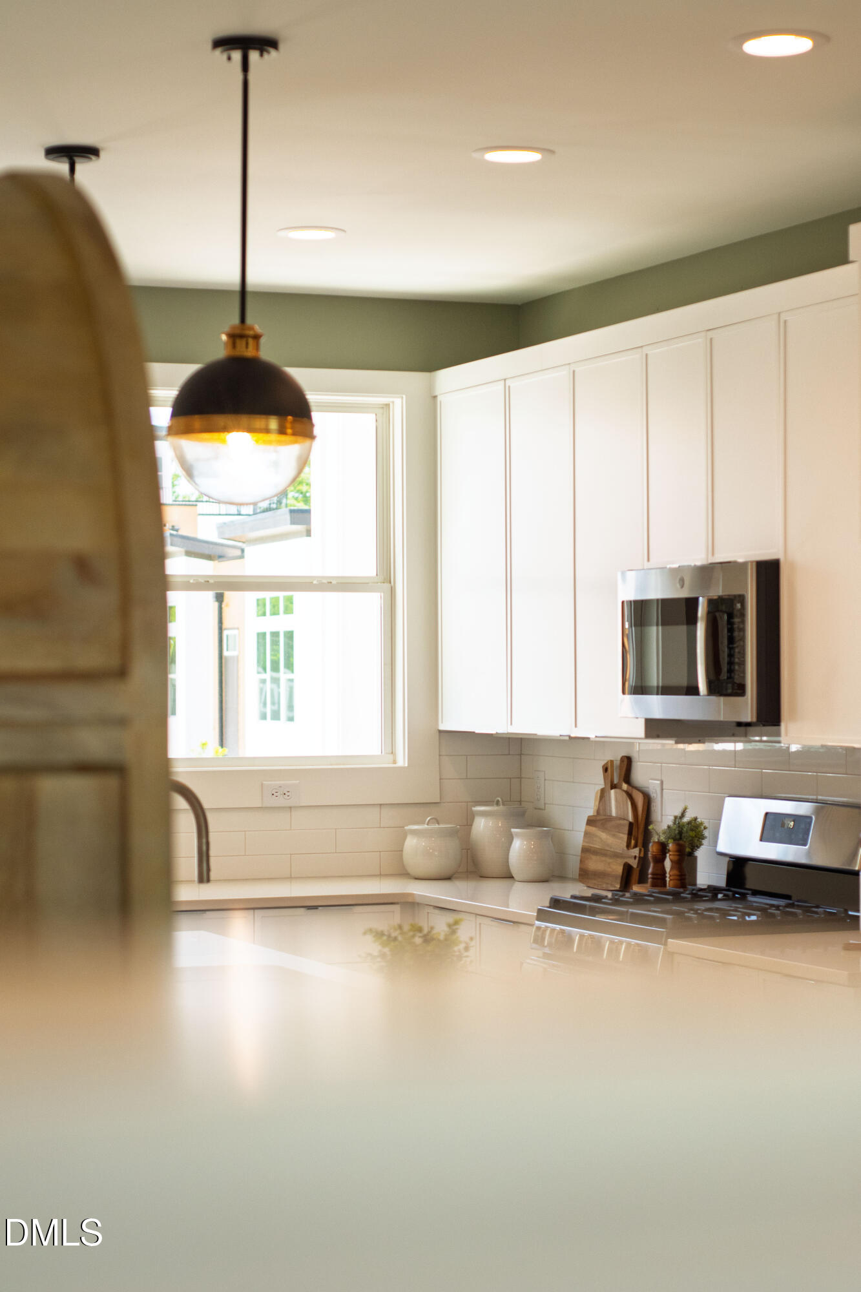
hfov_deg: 18.2
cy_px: 646
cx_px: 430
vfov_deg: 27.0
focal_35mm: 75
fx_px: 2691
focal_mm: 50
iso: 640
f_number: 3.5
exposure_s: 1/640
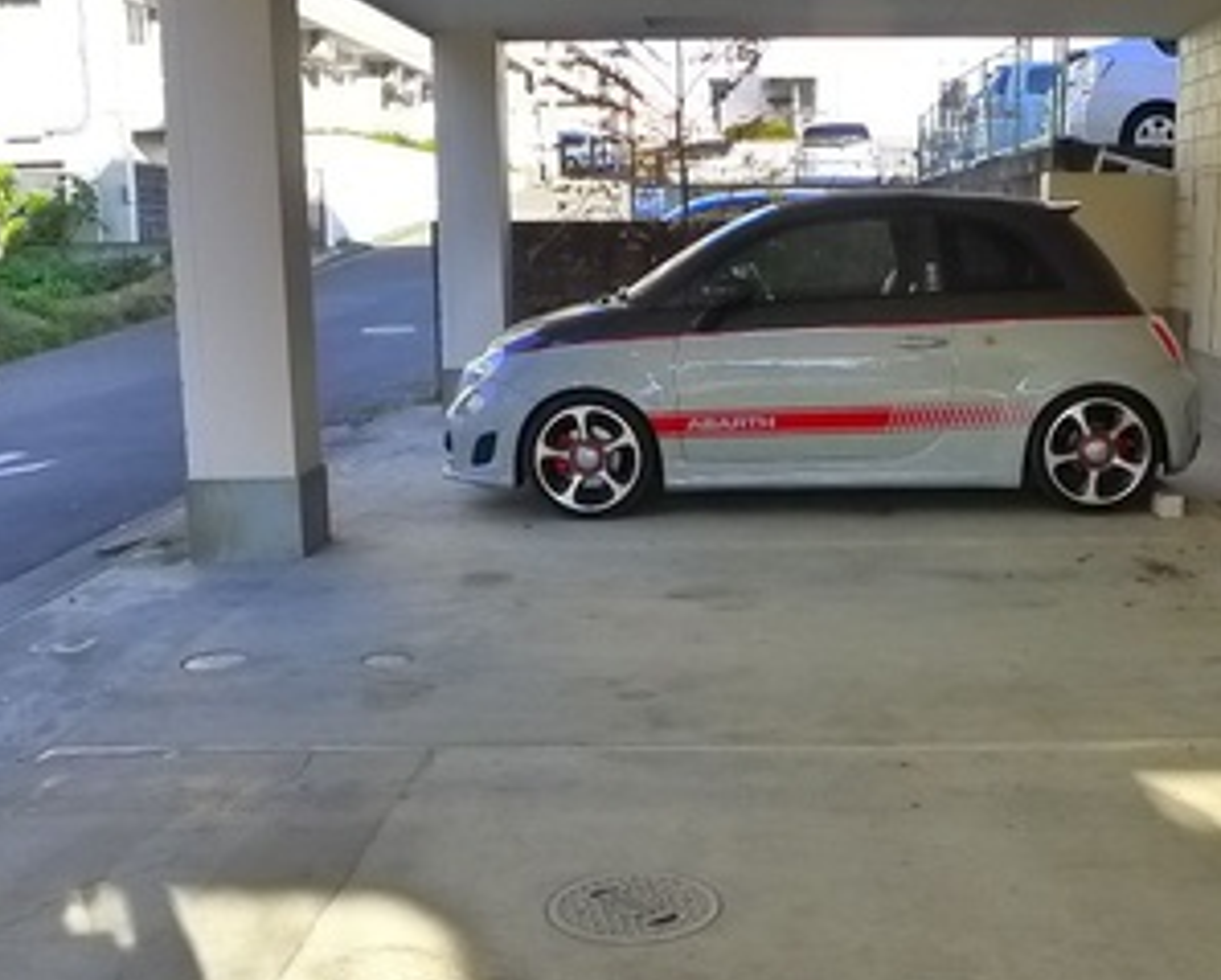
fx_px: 1989
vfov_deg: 27.6
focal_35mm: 55
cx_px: 729
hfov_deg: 34.0
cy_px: 605
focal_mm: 5.1
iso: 400
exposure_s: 1/320
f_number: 2.8
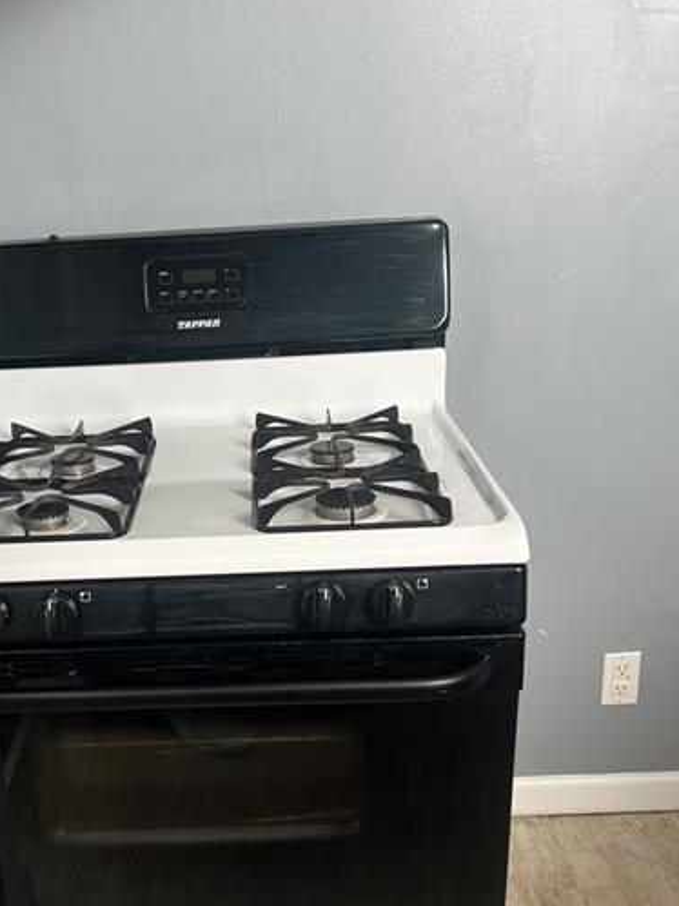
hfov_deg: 35.5
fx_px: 1047
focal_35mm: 40
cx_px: 214
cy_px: 574
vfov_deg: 46.3
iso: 80
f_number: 1.5
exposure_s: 1/121
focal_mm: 5.7
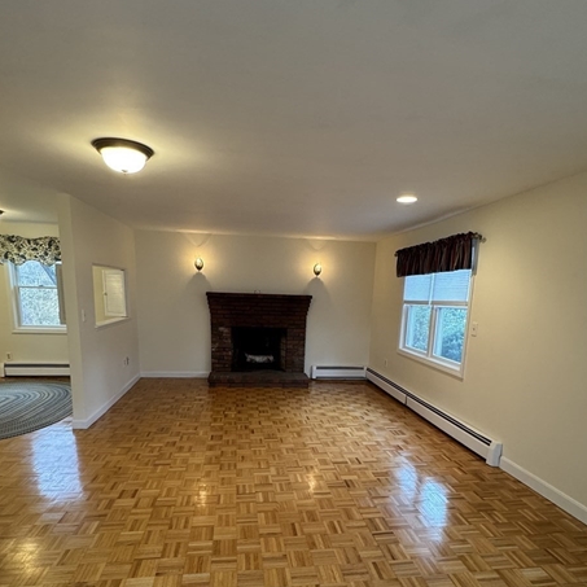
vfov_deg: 70.8
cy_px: 372
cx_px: 293
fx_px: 403
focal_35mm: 21
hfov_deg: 72.1
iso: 250
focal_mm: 2.22
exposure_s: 1/60
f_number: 2.2
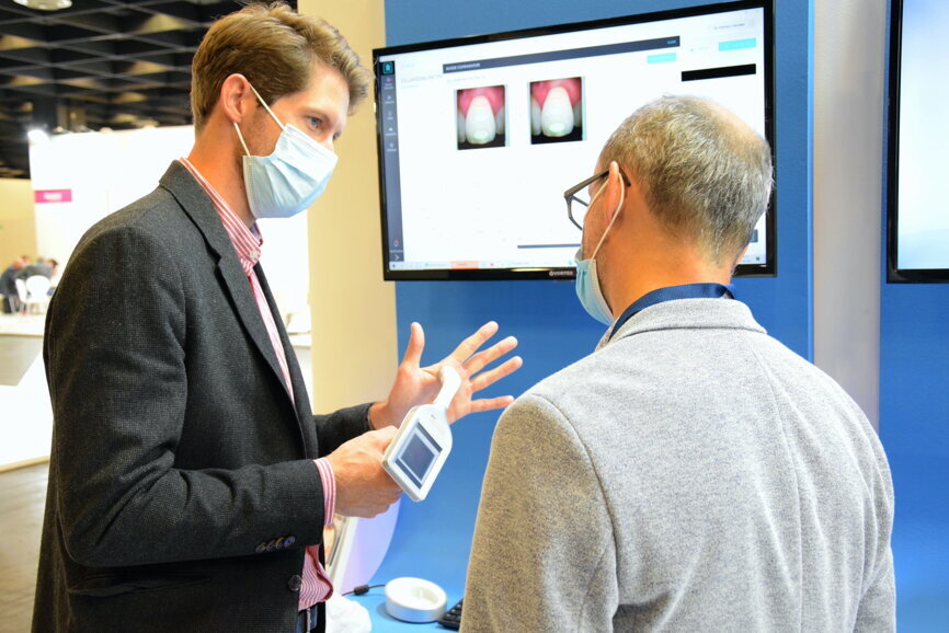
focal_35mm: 42
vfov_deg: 31.9
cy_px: 316
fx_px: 1107
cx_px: 474
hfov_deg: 46.4
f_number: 5
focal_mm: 28
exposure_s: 1/100
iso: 2500
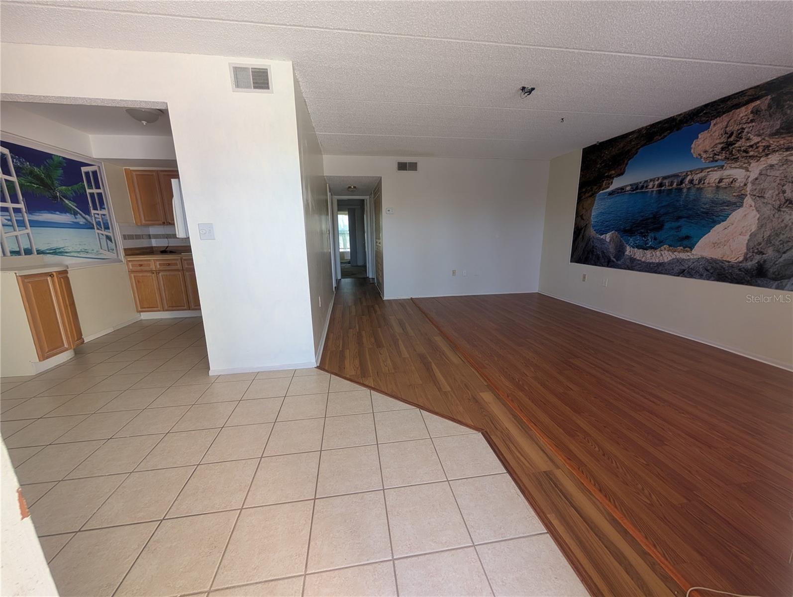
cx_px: 396
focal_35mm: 12
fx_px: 275
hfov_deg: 110.5
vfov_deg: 94.6
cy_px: 298
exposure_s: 1/69.8
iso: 51
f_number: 1.7
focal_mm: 2.02
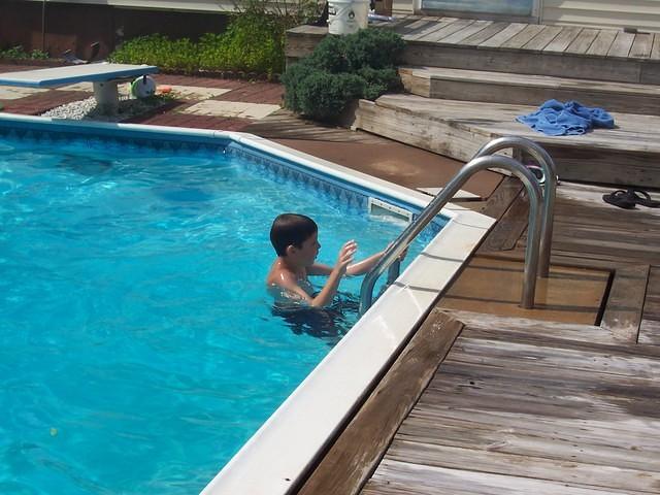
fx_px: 1354
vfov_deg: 20.7
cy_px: 248
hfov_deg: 27.4
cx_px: 330
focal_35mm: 71
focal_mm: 10.8
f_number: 6.7
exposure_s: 1/500
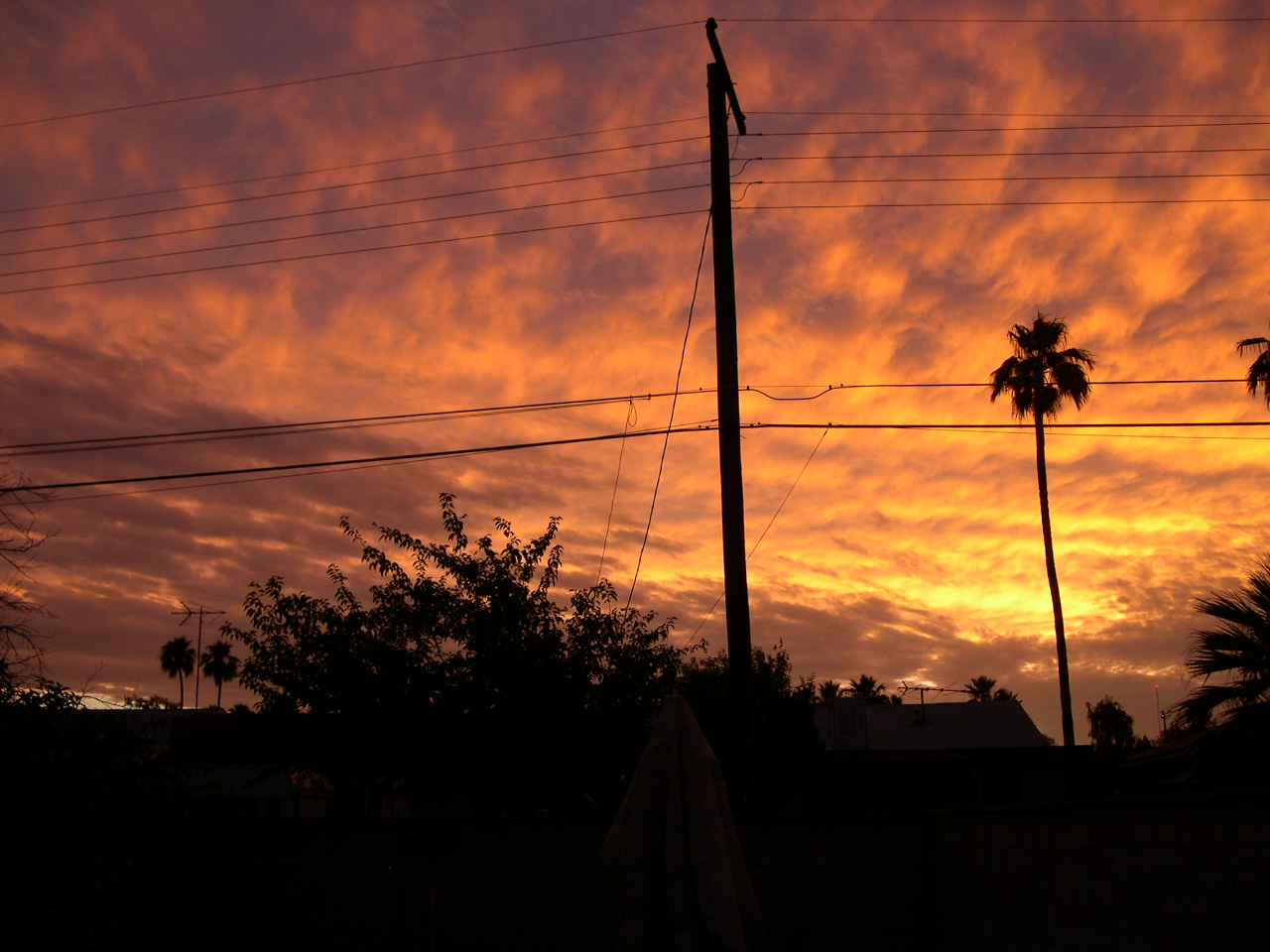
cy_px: 476
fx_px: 1394
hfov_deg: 49.0
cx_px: 635
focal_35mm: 38
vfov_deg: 37.7
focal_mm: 8
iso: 100
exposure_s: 1/72
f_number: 2.8
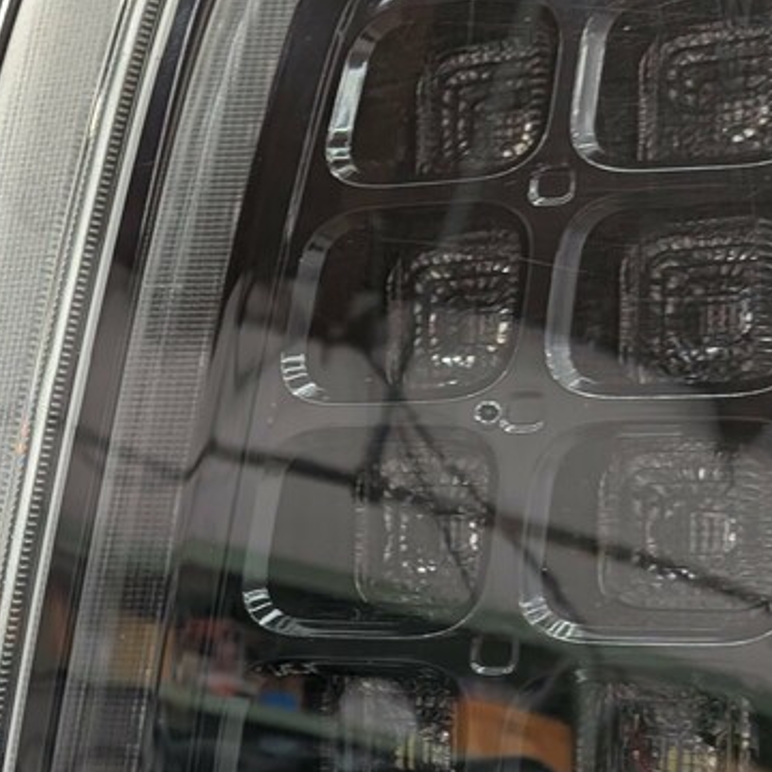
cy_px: 658
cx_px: -56
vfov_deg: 28.2
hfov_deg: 26.9
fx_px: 1489
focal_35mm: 59
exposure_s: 1/100
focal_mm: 4.53
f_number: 1.7
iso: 145
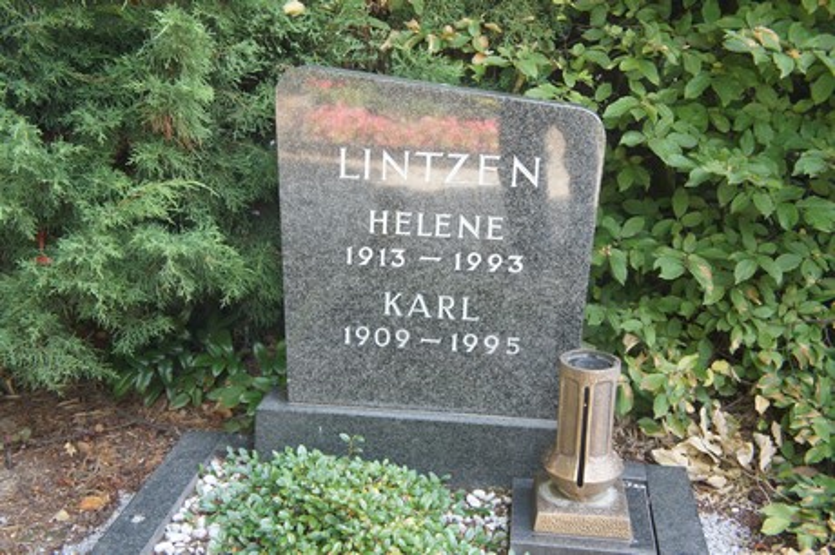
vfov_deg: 25.7
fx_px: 1217
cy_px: 278
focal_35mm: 52
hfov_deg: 37.9
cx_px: 418
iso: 640
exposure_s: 1/125
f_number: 4.5
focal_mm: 35
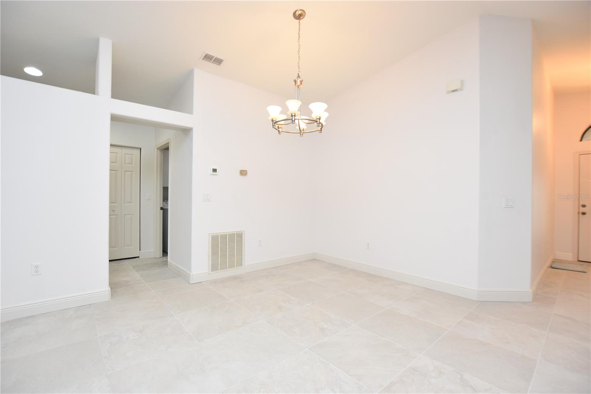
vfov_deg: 77.3
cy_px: 197
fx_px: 246
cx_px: 296
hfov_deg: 100.4
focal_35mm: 15
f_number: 4
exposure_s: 1/60
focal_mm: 10
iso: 400
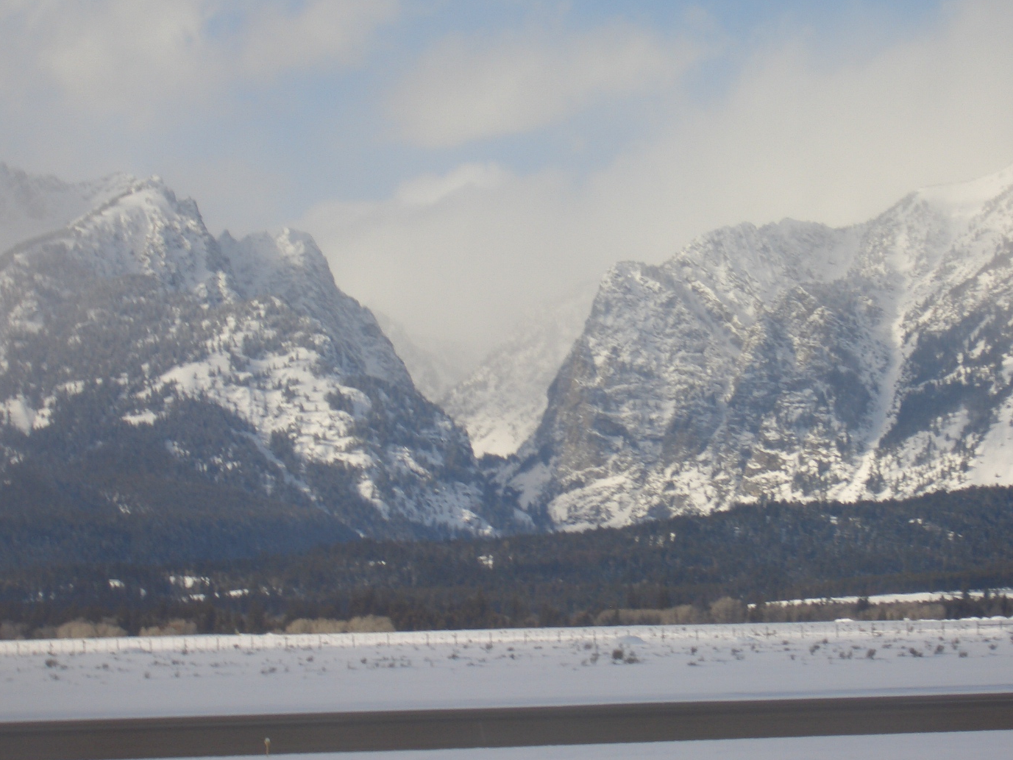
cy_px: 322
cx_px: 538
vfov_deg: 12.1
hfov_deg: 16.1
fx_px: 3571
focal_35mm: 122
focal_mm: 17.4
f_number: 7.7
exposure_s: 1/160
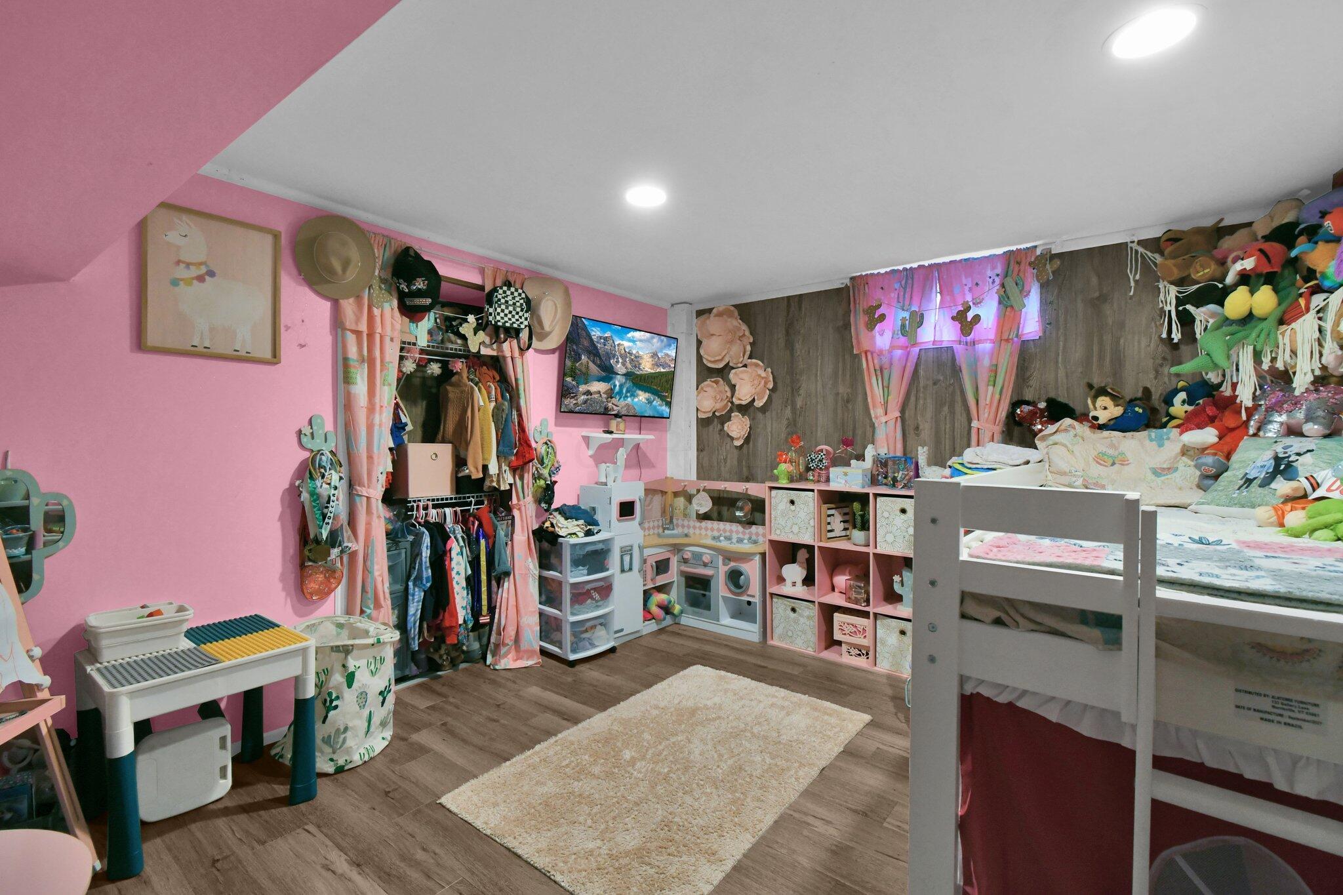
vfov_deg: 77.3
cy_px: 448
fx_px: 559
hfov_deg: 100.4
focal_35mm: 15
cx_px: 672
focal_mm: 10
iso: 2000
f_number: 7.1
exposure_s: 1/10
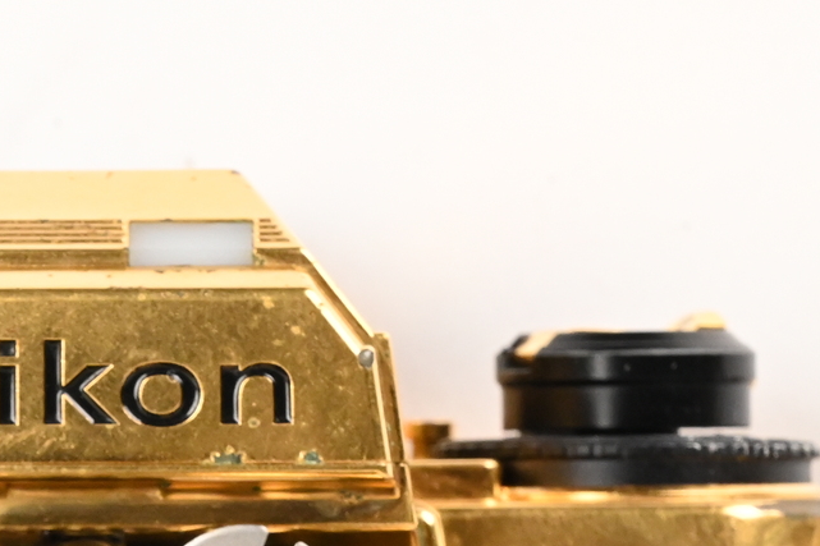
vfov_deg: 3.1
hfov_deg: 4.6
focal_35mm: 449
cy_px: 834
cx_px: -47
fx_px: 10224
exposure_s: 1/100
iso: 3200
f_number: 16
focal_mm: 120
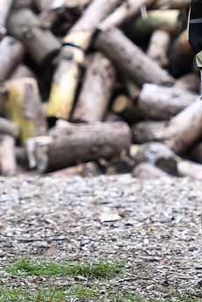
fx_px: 6148
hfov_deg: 1.9
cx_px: 357
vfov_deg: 2.8
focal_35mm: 732
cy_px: 91
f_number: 2.8
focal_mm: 170
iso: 560
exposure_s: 1/1000
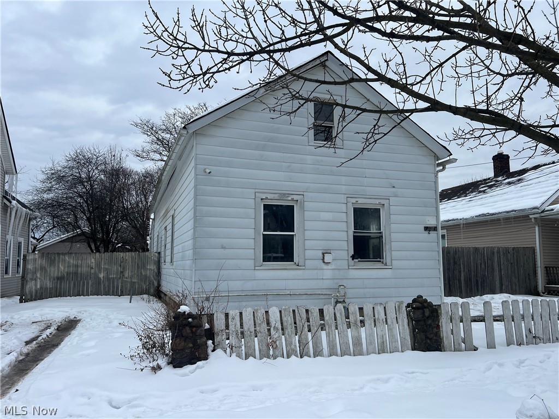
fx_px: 420
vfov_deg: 53.1
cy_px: 210
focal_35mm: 26
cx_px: 280
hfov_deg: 67.3
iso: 50
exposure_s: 1/797
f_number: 1.5
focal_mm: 5.7
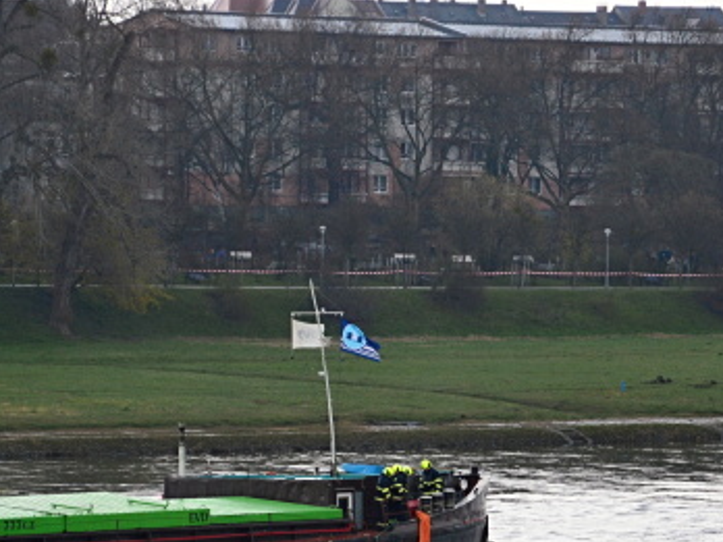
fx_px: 6831
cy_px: 517
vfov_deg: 4.5
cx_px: 447
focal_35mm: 327
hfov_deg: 6.1
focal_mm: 105
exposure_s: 1/160
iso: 250
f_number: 5.6
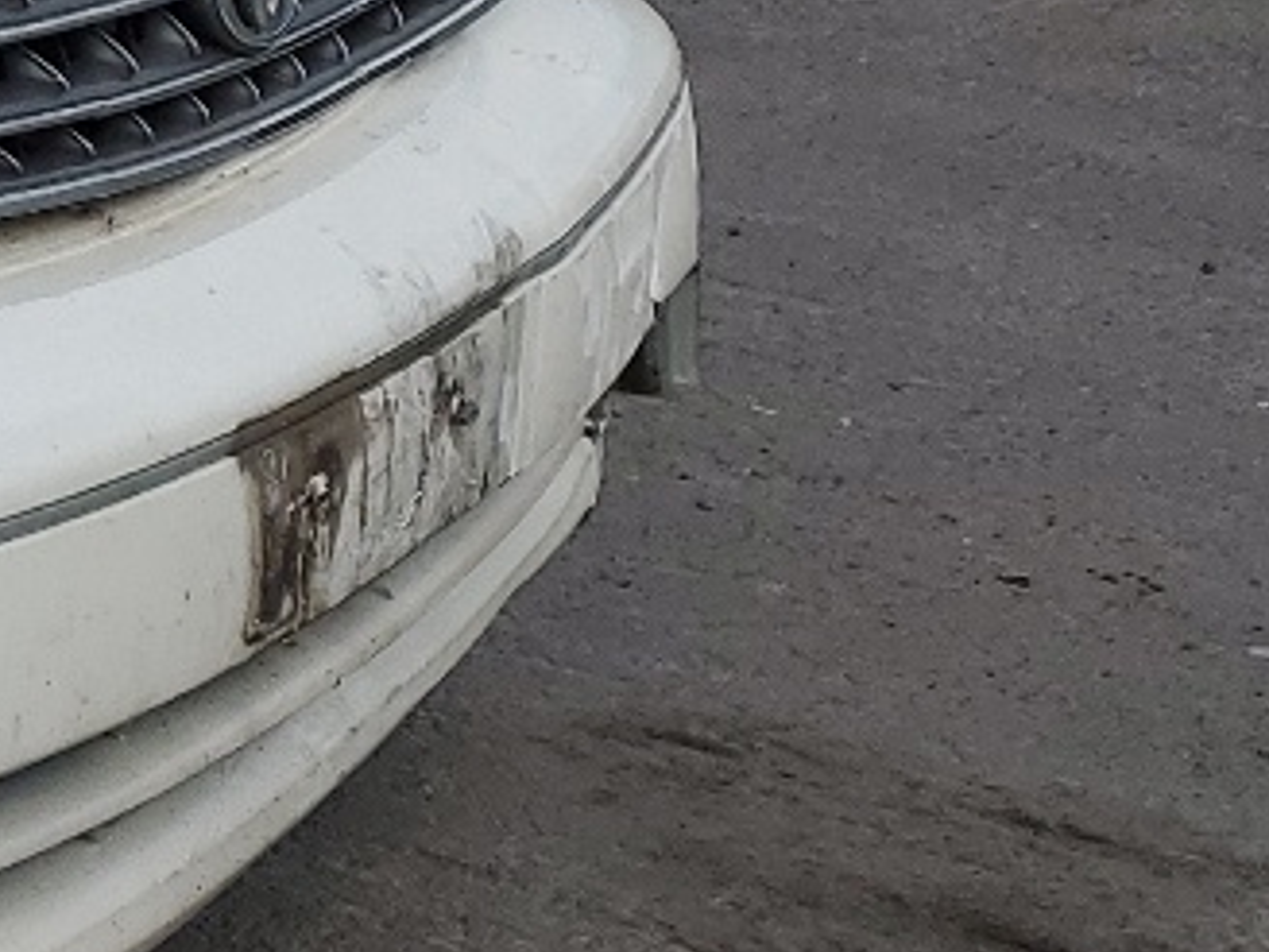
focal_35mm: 127
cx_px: -1811
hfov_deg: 12.2
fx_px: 4656
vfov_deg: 11.5
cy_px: -143
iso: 50
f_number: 1.5
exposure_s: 1/5000
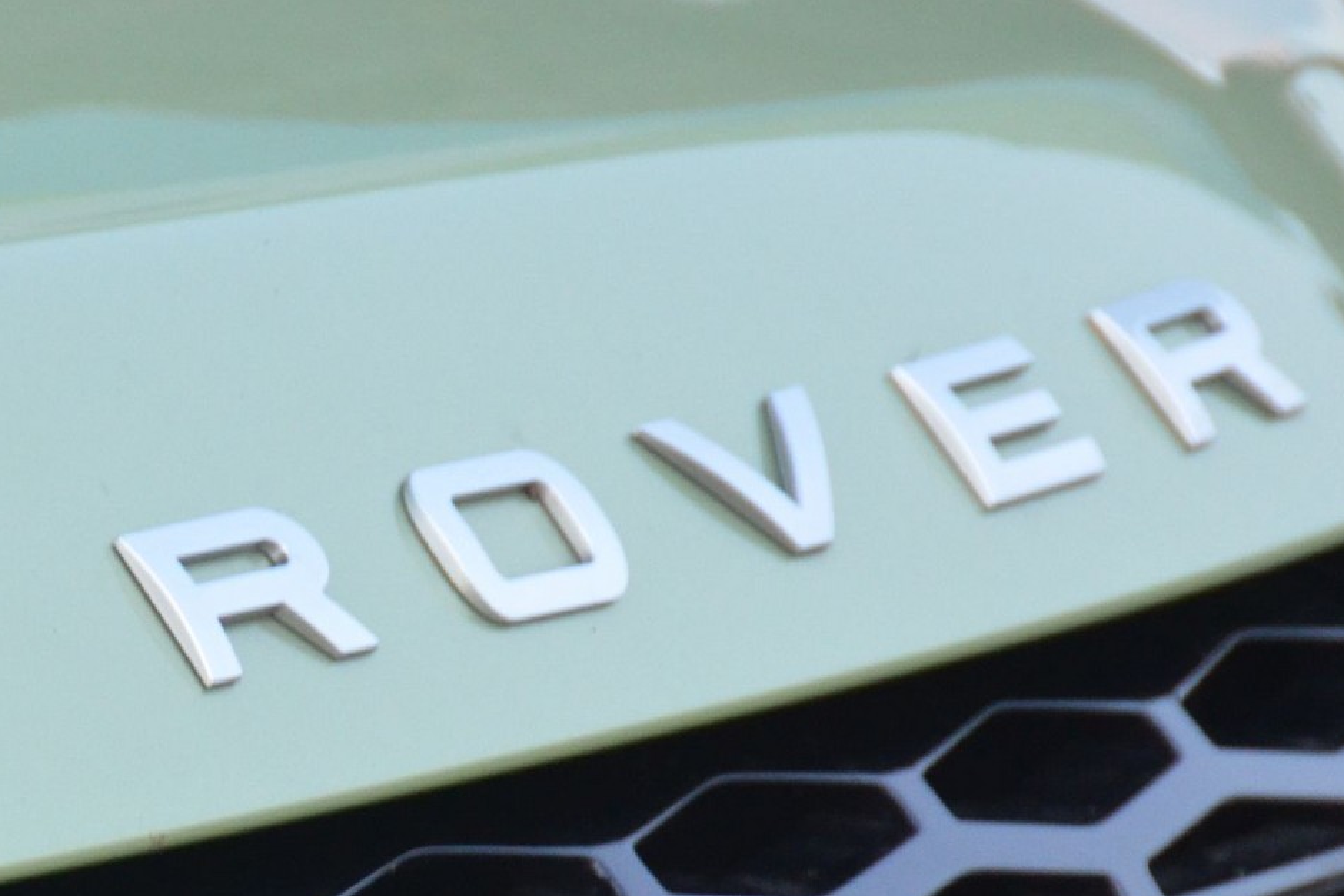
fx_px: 25277
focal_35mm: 677
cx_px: -194
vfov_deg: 2.0
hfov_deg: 3.0
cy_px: 723
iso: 1600
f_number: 5.6
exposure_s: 1/125
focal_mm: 170
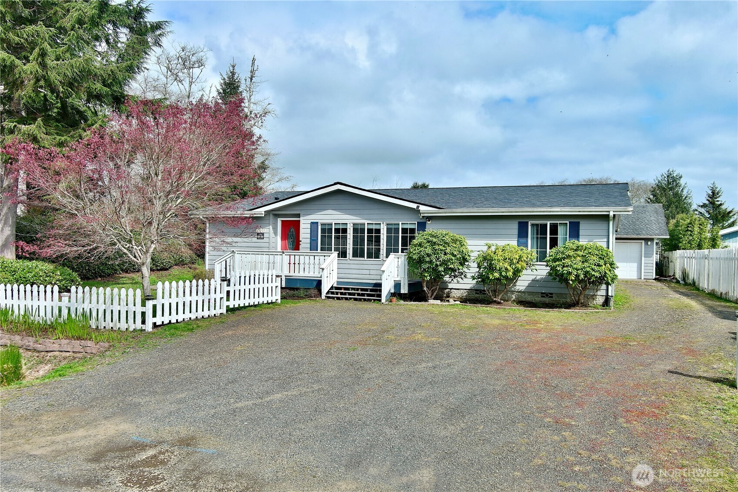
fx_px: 594
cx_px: 369
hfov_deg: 63.7
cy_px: 246
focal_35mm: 29
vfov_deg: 45.0
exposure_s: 1/1767
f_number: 2.8
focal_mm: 10.57
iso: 100
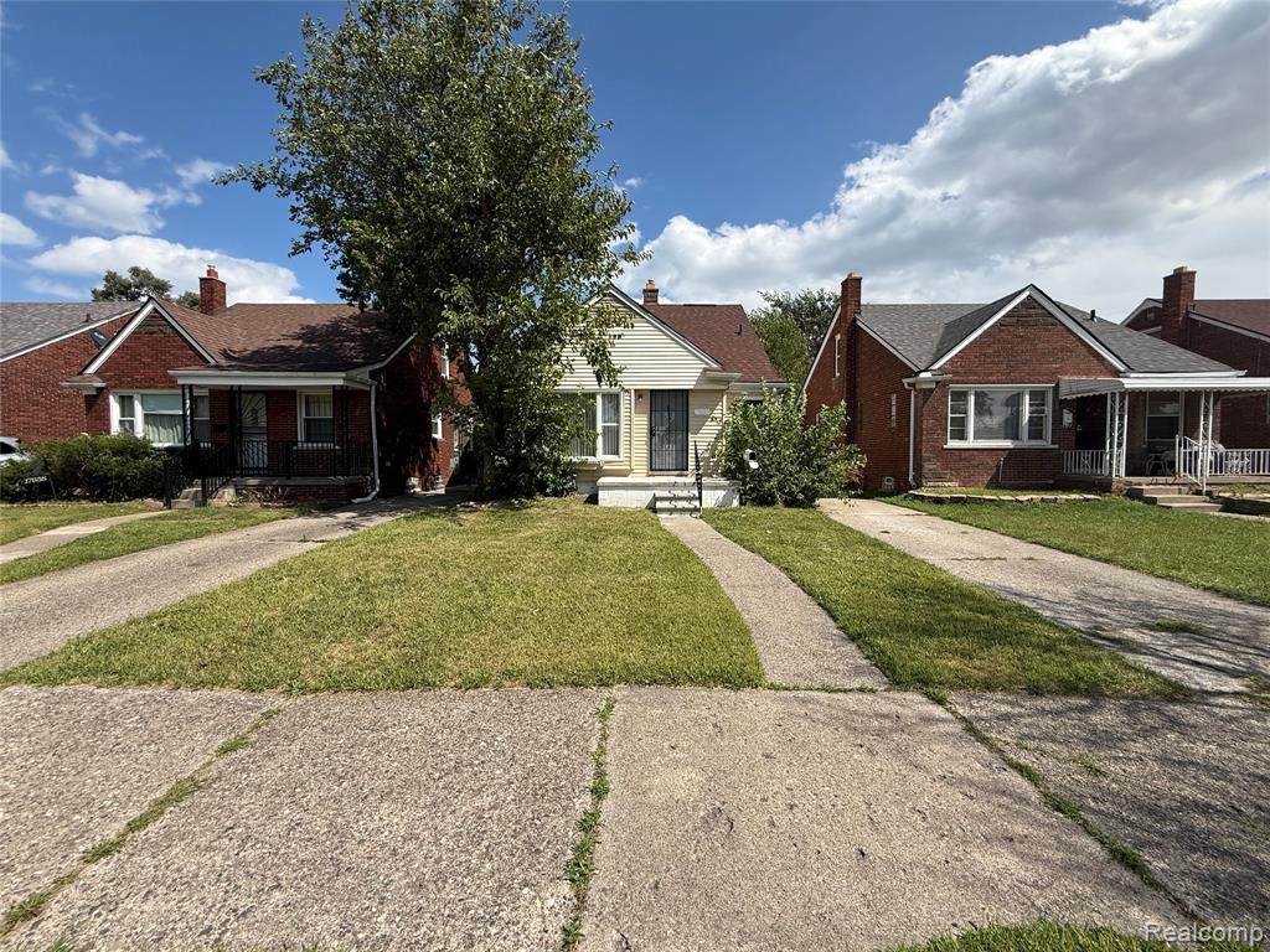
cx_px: 635
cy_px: 476
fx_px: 514
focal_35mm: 14
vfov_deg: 85.7
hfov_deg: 102.1
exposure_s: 1/2024
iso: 50
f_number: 2.2
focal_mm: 2.22
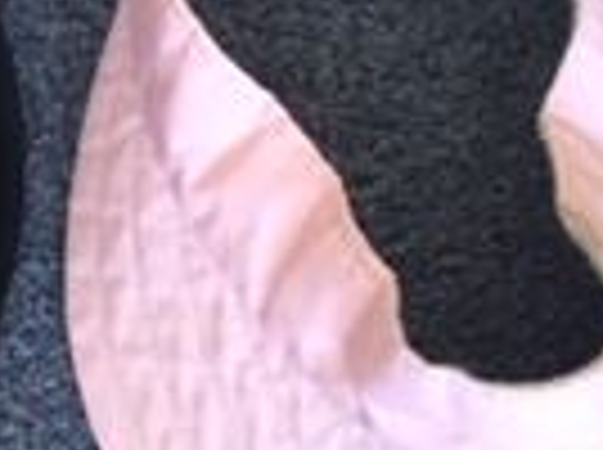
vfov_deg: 10.3
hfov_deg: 13.6
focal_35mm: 139
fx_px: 2417
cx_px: -202
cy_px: -220
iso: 100
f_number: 2.2
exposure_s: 1/30
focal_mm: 4.15
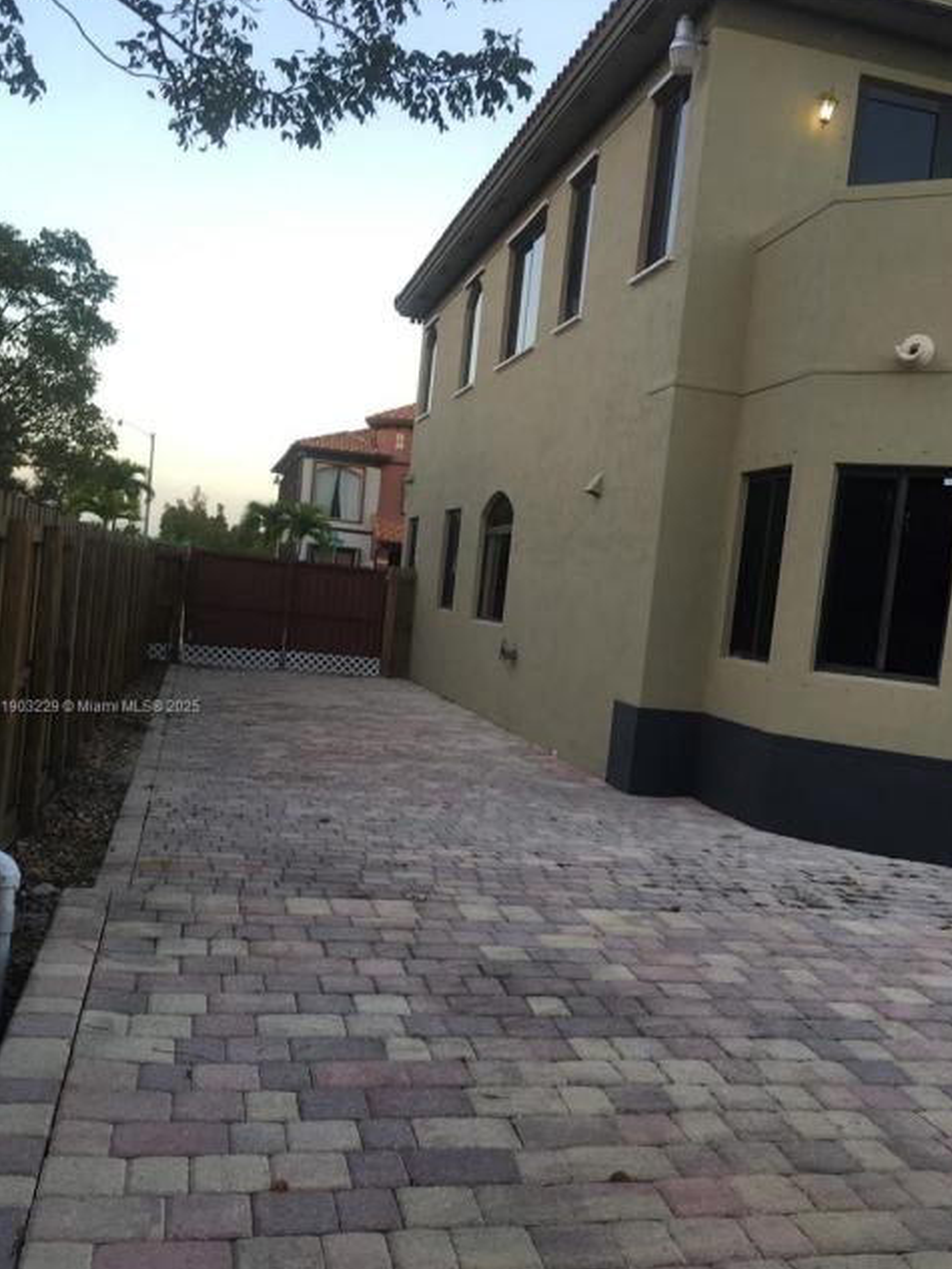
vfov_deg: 55.2
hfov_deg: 42.9
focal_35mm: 33
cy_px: 708
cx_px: 521
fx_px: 1210
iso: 32
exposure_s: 1/60
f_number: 2.2
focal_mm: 4.15
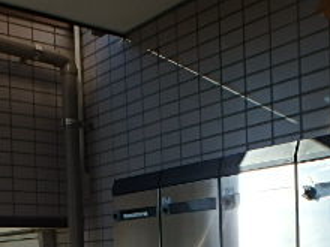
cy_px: 286
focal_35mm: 61
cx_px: 156
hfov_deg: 31.7
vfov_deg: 22.4
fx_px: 582
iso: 125
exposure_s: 1/640
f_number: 3.5
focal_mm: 3.7
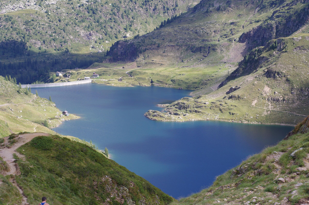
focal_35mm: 75
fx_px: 642
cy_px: 102
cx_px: 154
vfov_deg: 18.1
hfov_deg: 27.0
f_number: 5.6
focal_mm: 50
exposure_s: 1/250
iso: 100
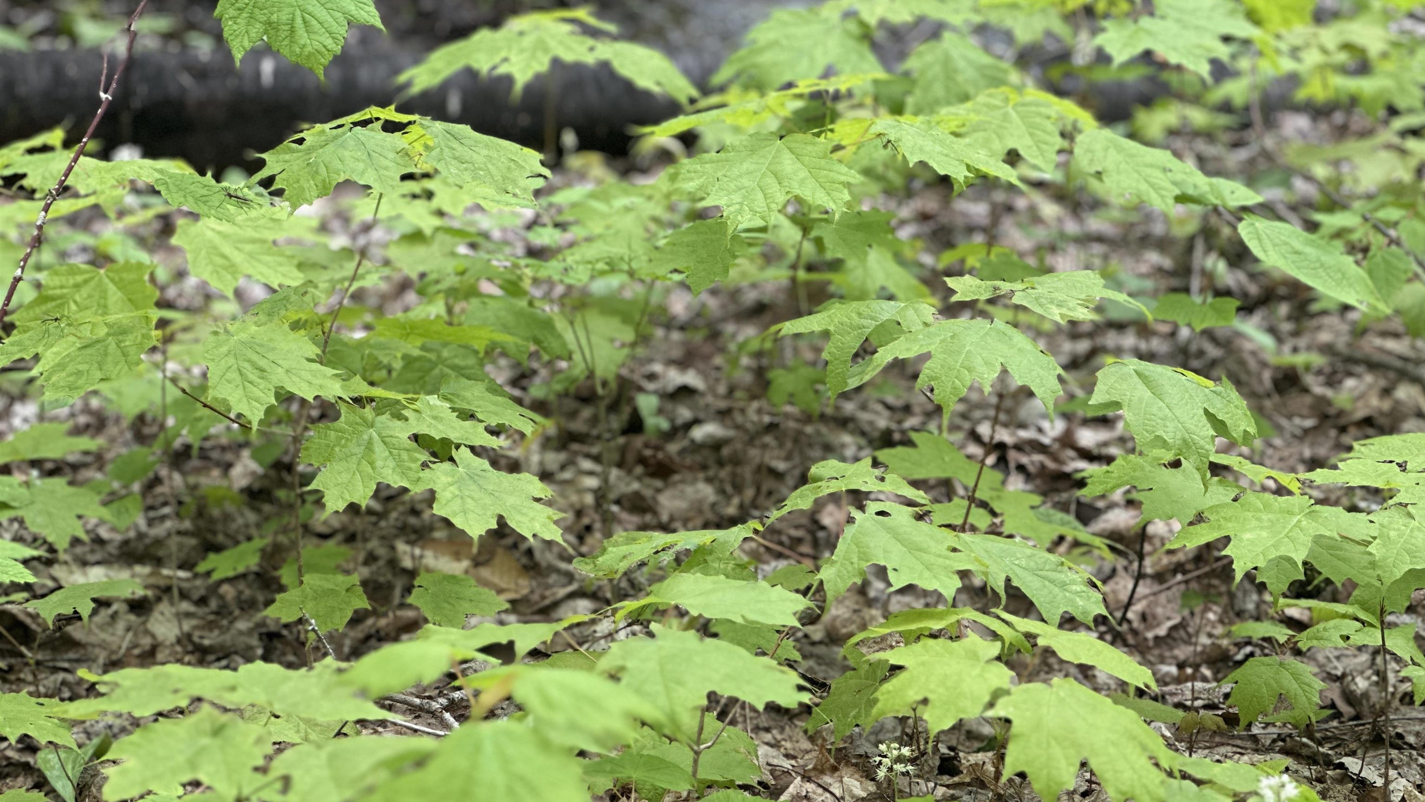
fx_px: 3174
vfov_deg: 14.4
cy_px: 354
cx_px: 713
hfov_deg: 25.3
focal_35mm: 84
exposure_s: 1/121
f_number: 2.8
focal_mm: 9
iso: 160
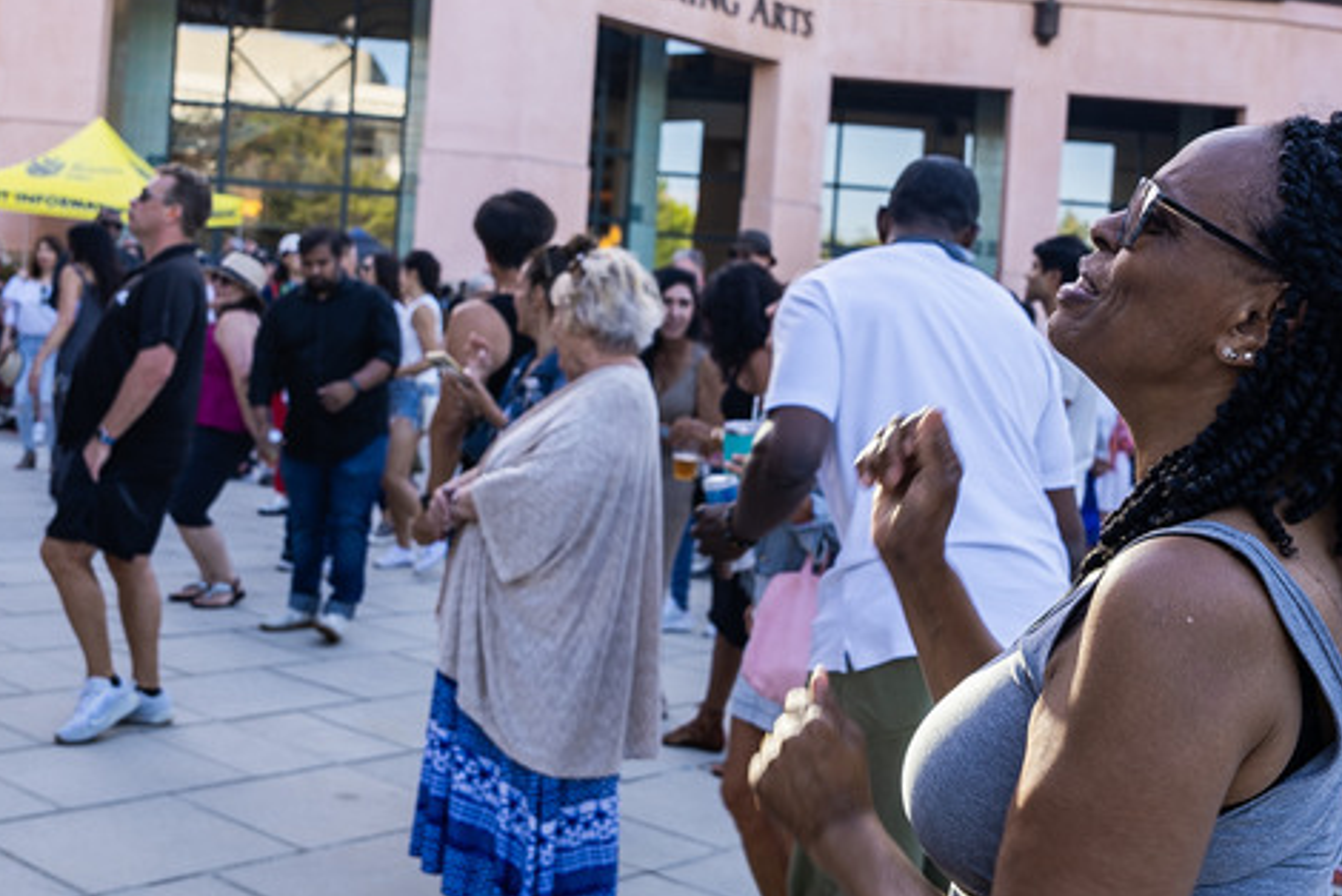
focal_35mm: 46
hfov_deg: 42.7
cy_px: 332
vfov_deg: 29.2
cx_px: 634
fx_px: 1716
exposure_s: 1/80
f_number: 4.5
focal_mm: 24
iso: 80
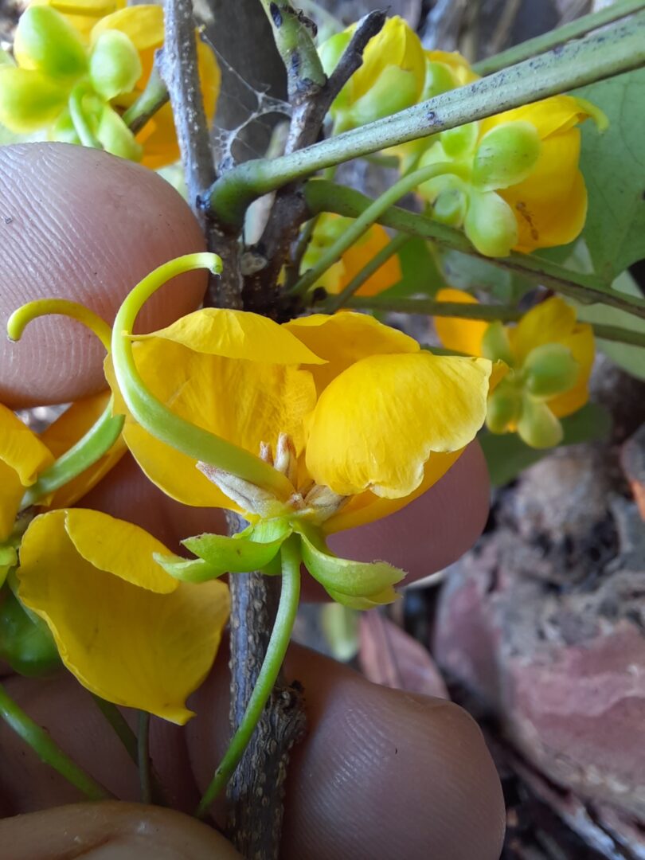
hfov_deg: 54.9
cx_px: 322
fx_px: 621
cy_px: 430
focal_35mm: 25
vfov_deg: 69.4
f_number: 2.4
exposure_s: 1/30
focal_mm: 2.13
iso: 50
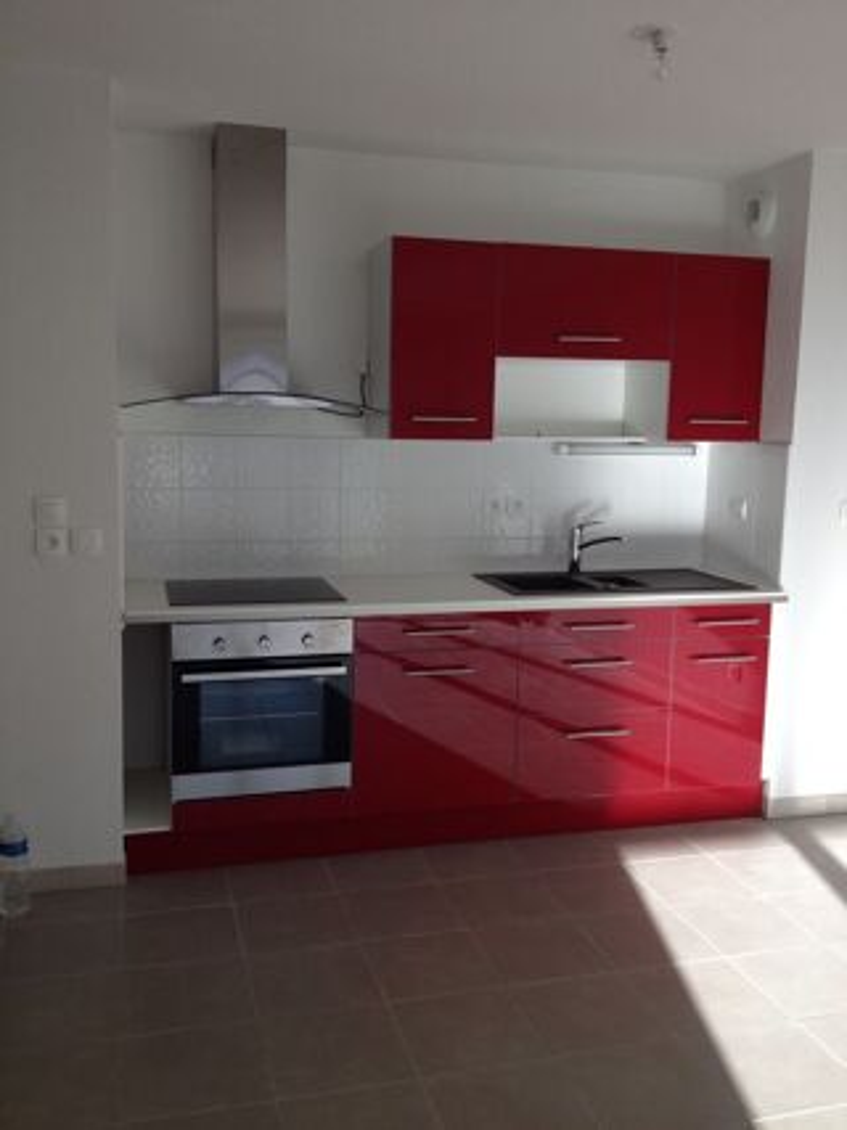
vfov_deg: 52.6
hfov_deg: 40.7
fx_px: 1142
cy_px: 565
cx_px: 424
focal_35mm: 35
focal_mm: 4.28
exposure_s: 1/310
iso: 50
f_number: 2.4
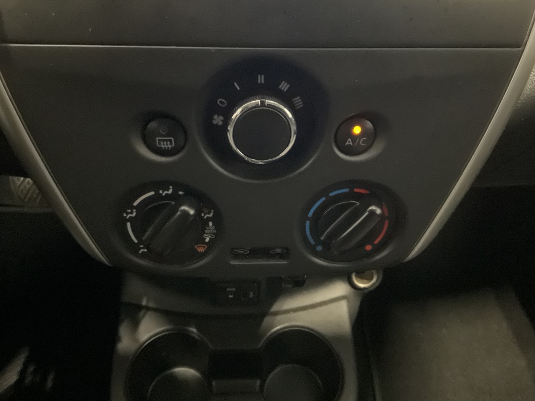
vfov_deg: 48.2
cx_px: 268
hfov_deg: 61.7
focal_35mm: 29
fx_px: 448
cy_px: 200
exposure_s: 1/17
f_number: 1.8
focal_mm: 3
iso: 1600
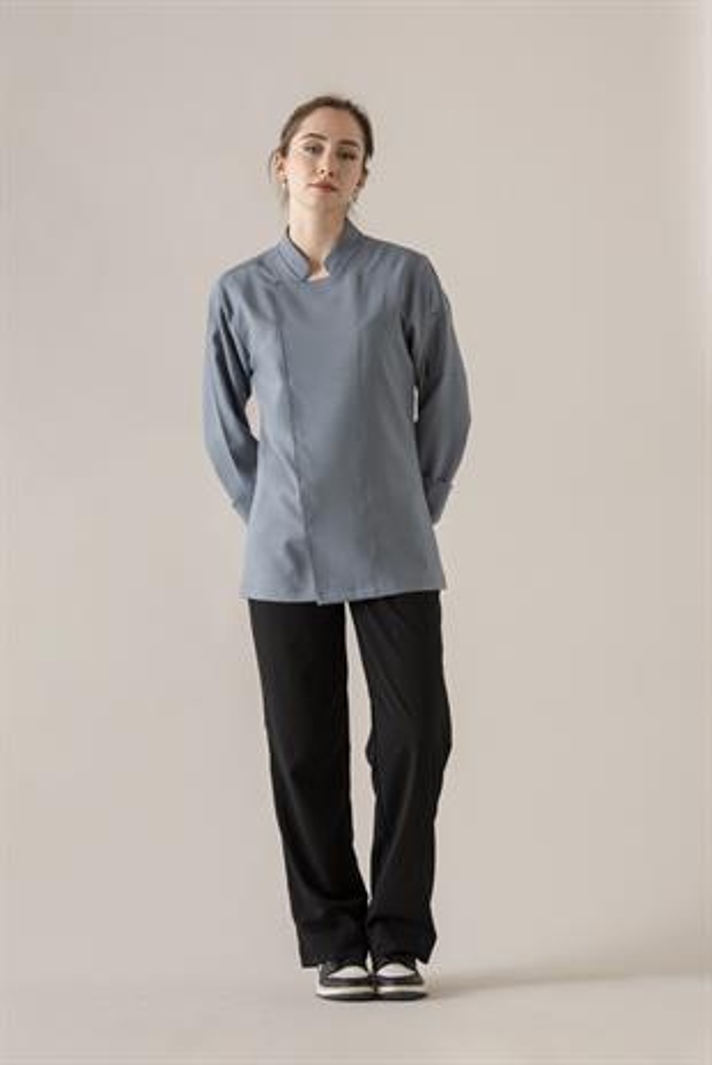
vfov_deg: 16.4
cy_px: 532
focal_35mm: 125
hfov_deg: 11.0
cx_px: 356
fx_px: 3703
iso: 320
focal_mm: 125
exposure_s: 1/160
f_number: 11
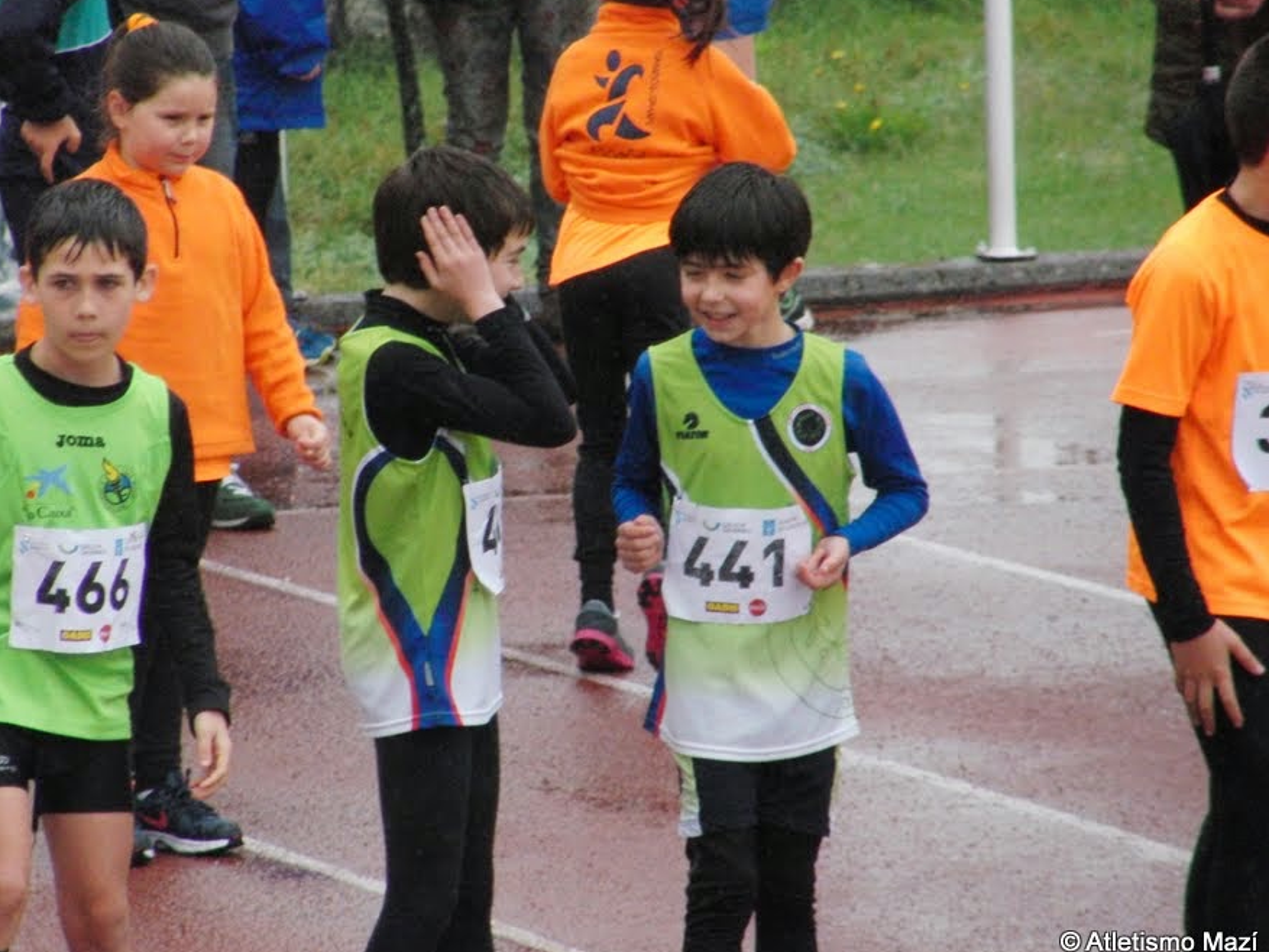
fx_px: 18406
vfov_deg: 3.0
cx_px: 553
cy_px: 430
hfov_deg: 3.9
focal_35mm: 502
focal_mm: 76.1
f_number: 4.3
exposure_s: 1/400
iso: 400
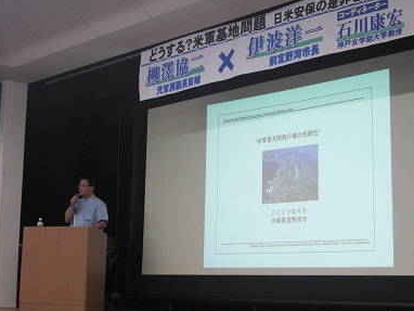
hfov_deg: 30.7
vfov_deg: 23.3
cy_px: 148
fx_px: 754
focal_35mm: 63
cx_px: 224
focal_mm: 9.8
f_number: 3.6
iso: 200
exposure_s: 1/25
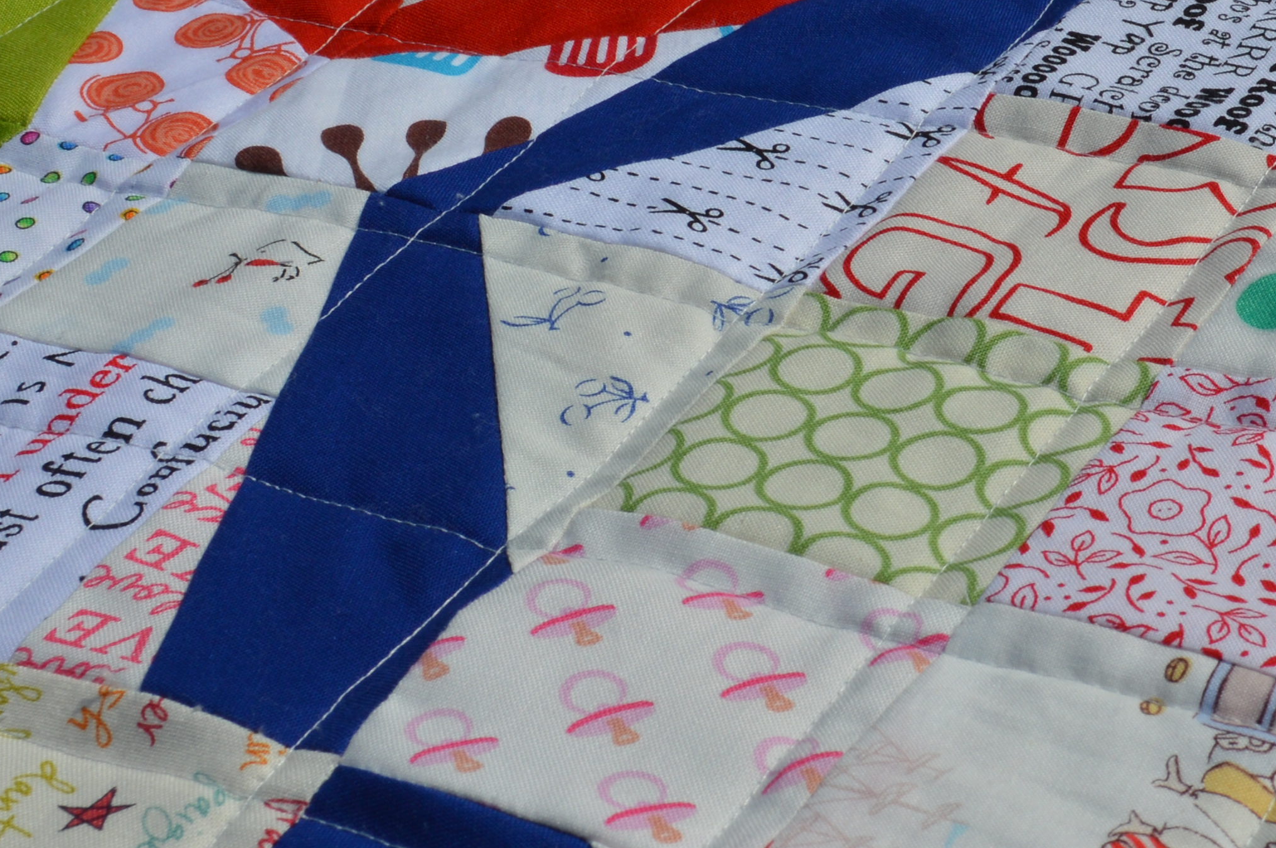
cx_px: 1124
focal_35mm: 98
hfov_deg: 20.5
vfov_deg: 13.9
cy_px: 276
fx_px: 3470
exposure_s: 1/500
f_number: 11
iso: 100
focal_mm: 22
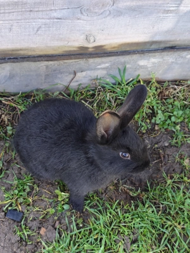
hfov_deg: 29.1
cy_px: 126
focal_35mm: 50
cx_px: 95
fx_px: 366
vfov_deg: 38.2
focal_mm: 6.55
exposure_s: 1/100
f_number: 1.6
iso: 64
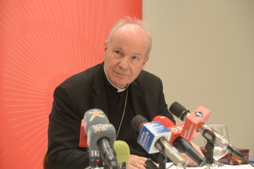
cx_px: 127
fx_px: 719
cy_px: 84
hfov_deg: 20.0
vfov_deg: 13.4
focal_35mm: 102
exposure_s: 1/160
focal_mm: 102
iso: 8000
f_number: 5
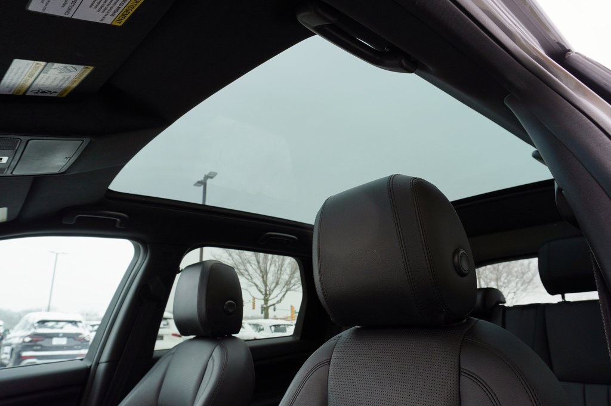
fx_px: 407
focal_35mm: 24
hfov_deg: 73.8
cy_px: 203
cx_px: 306
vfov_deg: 53.1
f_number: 6.3
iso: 100
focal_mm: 16
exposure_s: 1/60
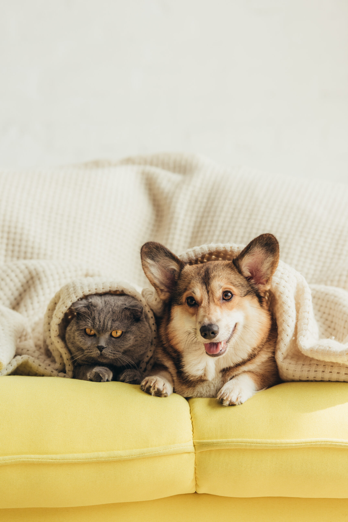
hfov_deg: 11.2
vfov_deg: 16.8
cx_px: 174
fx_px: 1767
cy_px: 261
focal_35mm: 122
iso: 320
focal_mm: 122
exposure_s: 1/400
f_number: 3.5
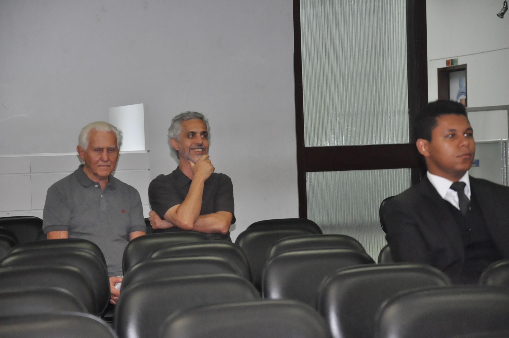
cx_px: 254
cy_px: 169
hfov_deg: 14.9
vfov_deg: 9.9
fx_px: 1949
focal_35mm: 138
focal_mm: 92
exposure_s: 1/60
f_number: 5.6
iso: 2000
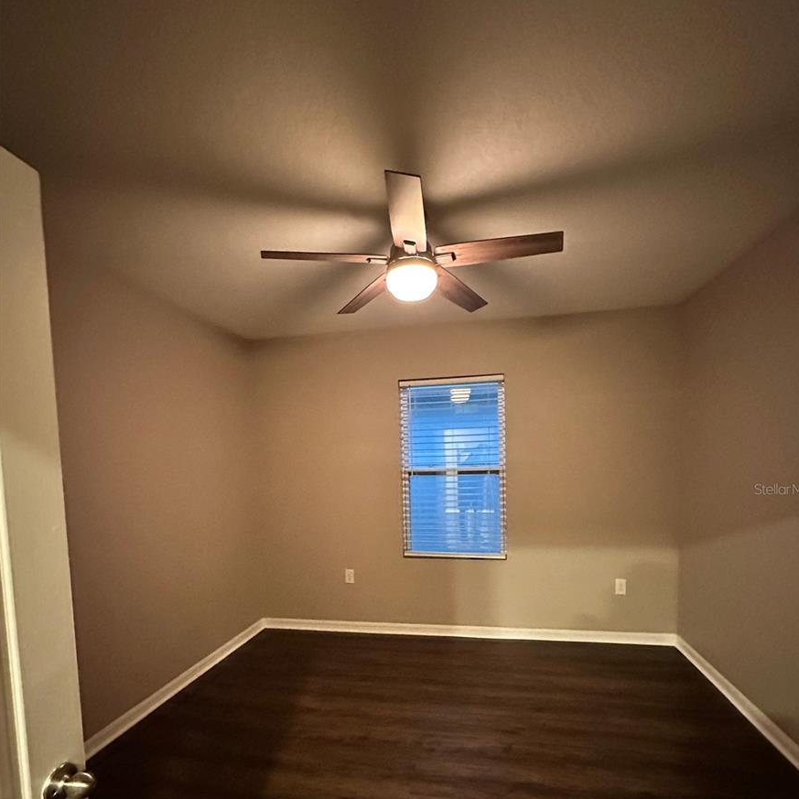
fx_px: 444
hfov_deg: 84.0
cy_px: 489
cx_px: 407
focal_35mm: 17
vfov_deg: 82.7
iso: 1250
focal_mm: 2.22
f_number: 2.2
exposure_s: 1/30
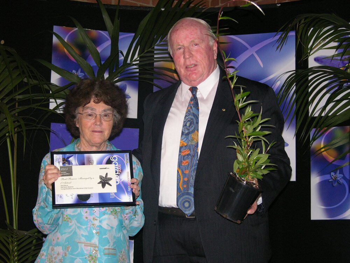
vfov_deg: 18.0
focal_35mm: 82
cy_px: 132
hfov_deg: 23.8
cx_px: 175
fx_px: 829
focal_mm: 21
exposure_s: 1/120
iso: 200
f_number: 3.5
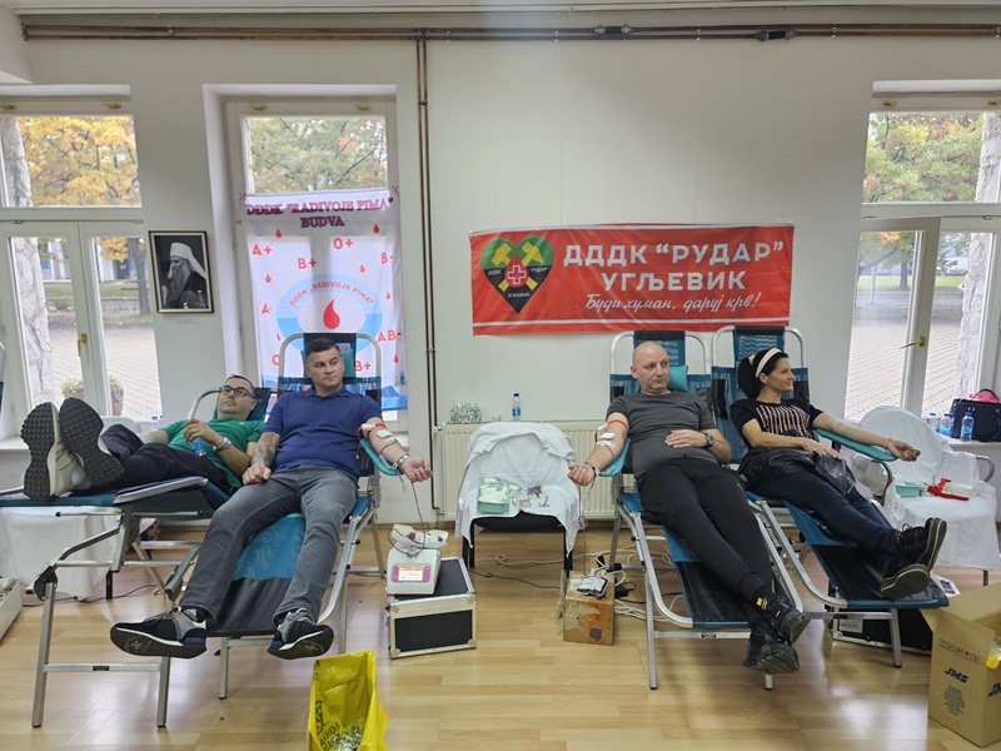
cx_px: 500
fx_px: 665
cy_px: 376
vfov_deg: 58.9
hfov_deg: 73.9
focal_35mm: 23
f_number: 1.7
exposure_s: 1/100
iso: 250
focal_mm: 6.3
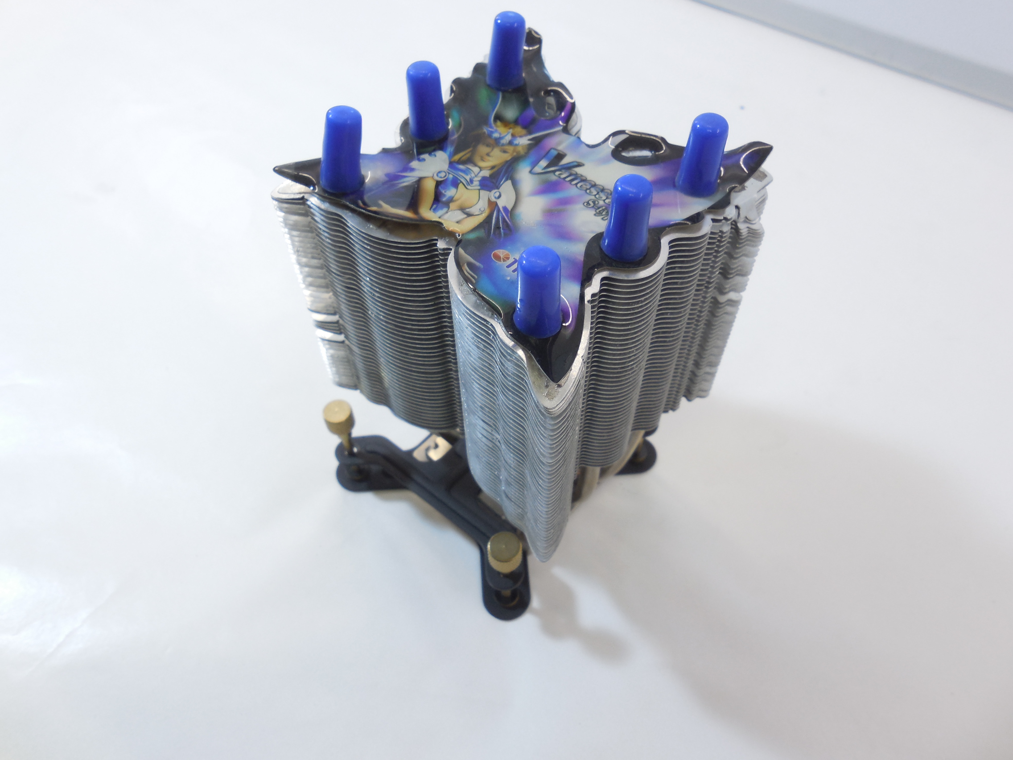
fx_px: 761
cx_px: 506
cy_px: 380
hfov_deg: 67.3
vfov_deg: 53.1
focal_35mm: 26
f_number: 3.5
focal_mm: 4.6
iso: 125
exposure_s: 1/40
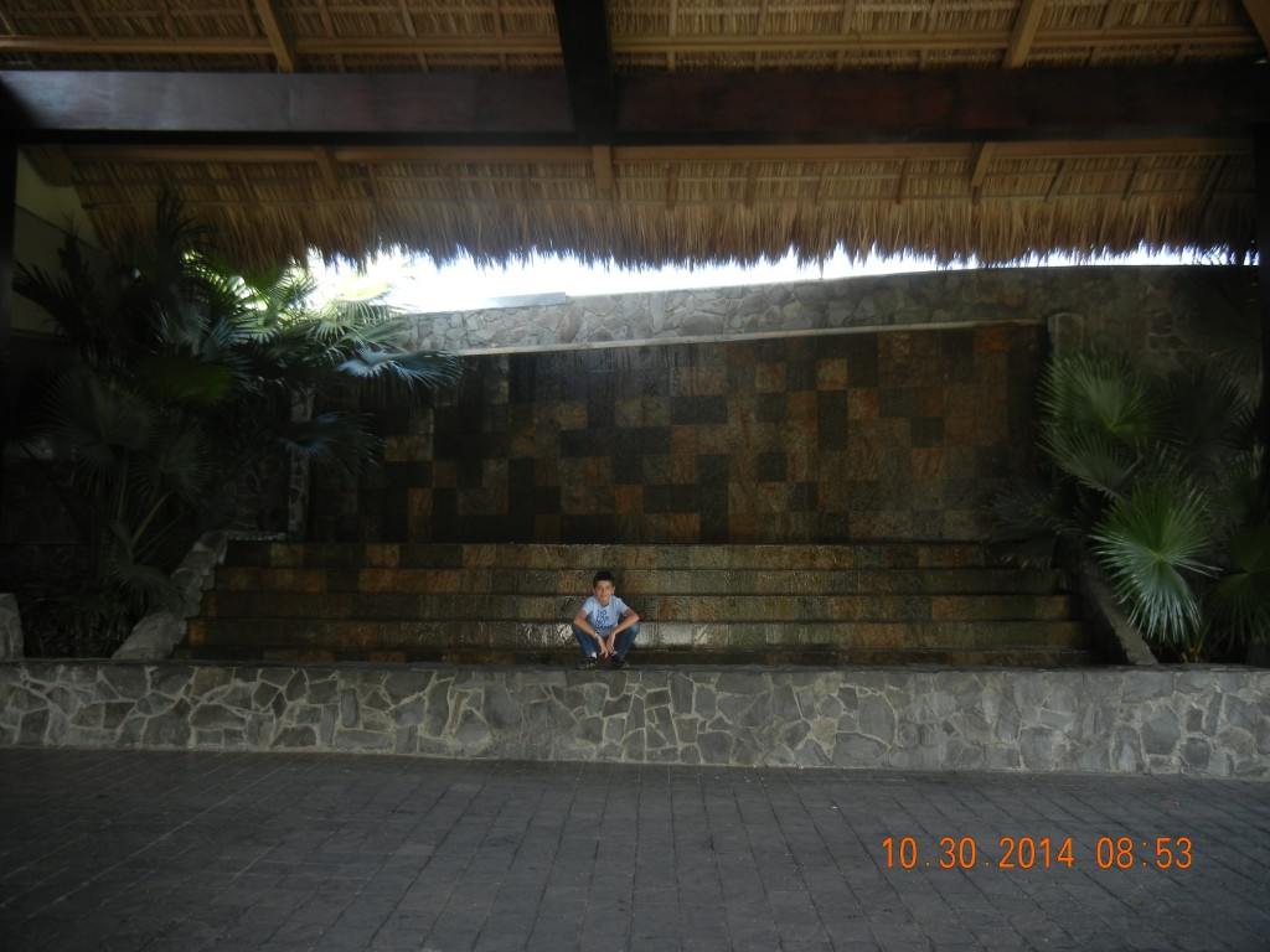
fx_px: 1101
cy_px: 476
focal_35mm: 30
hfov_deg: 60.0
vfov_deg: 46.8
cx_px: 635
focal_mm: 5.4
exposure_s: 1/154
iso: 160
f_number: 3.5
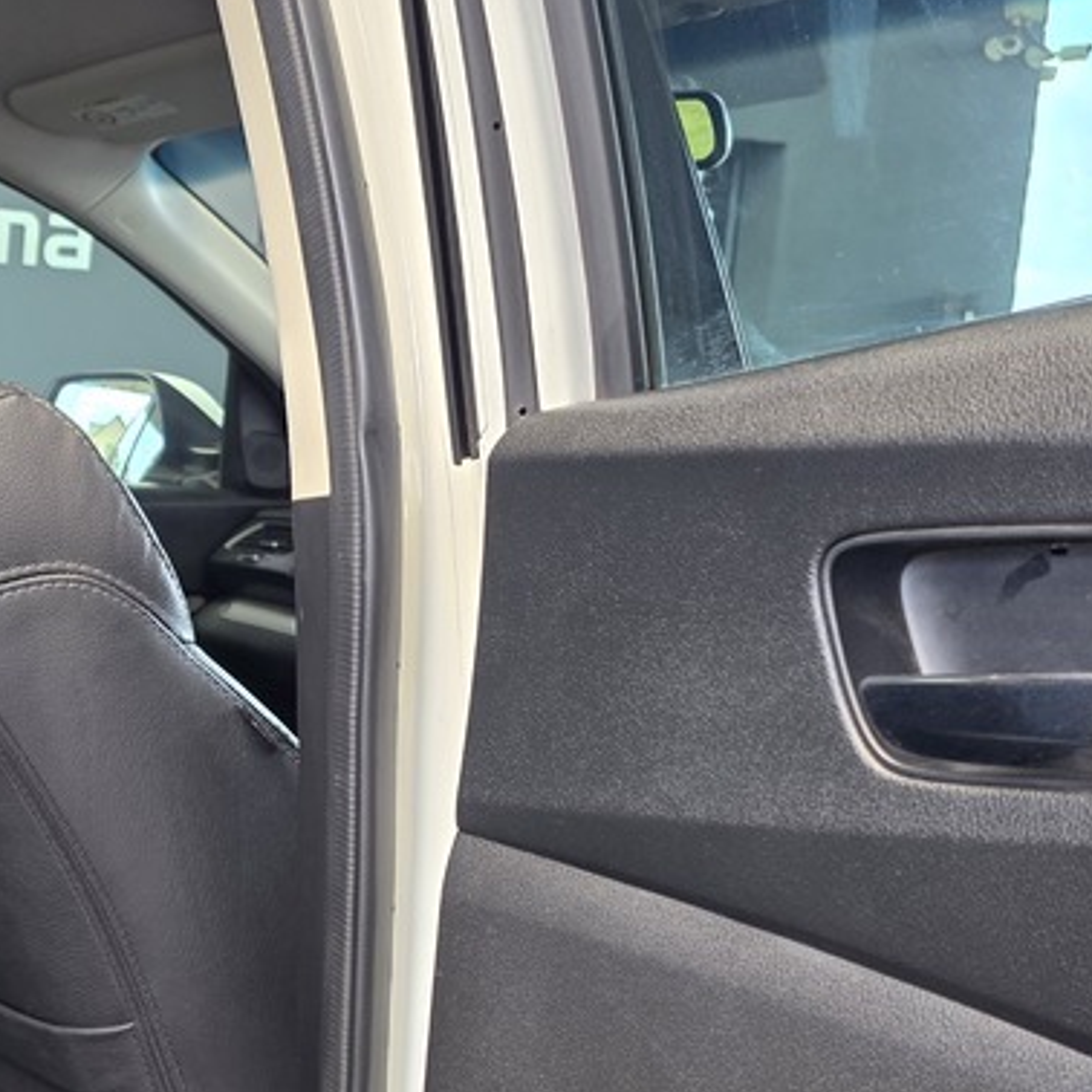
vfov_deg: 31.0
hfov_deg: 26.2
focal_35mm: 55
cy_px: 676
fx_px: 1963
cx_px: -347
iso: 200
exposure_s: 1/180
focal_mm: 6.25
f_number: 1.7
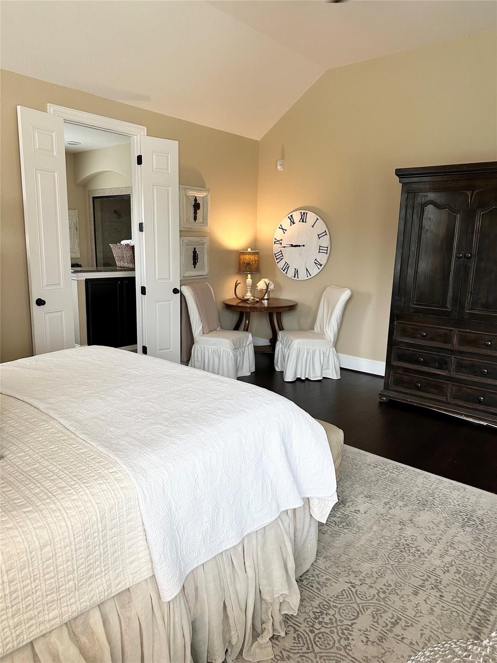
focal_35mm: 24
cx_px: 248
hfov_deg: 56.8
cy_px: 332
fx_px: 459
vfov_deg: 71.6
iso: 160
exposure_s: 1/120
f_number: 1.78
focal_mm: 6.86
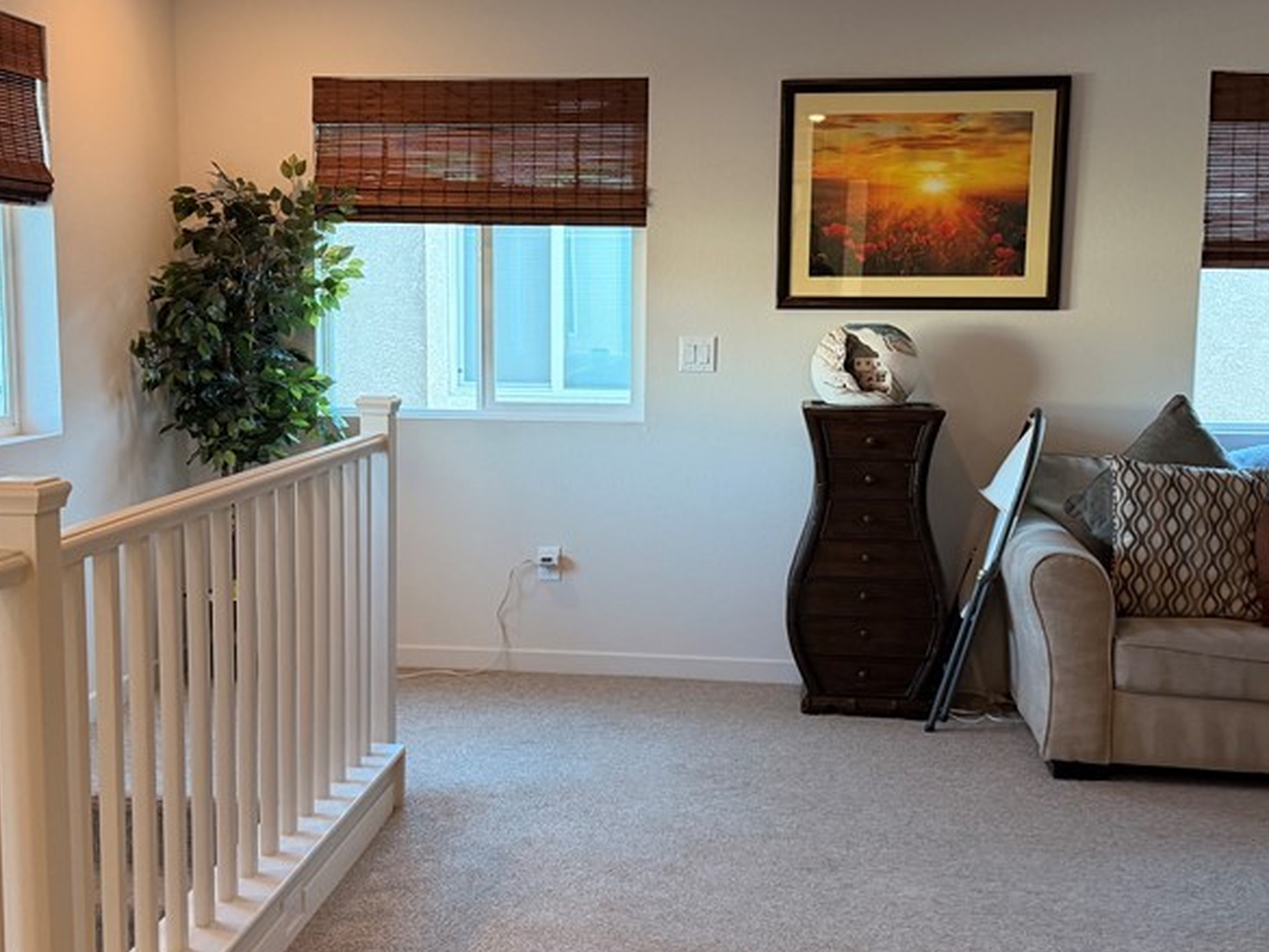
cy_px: 497
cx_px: 627
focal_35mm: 42
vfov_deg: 34.4
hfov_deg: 44.8
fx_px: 1540
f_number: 1.78
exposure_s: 1/120
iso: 250
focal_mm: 6.76
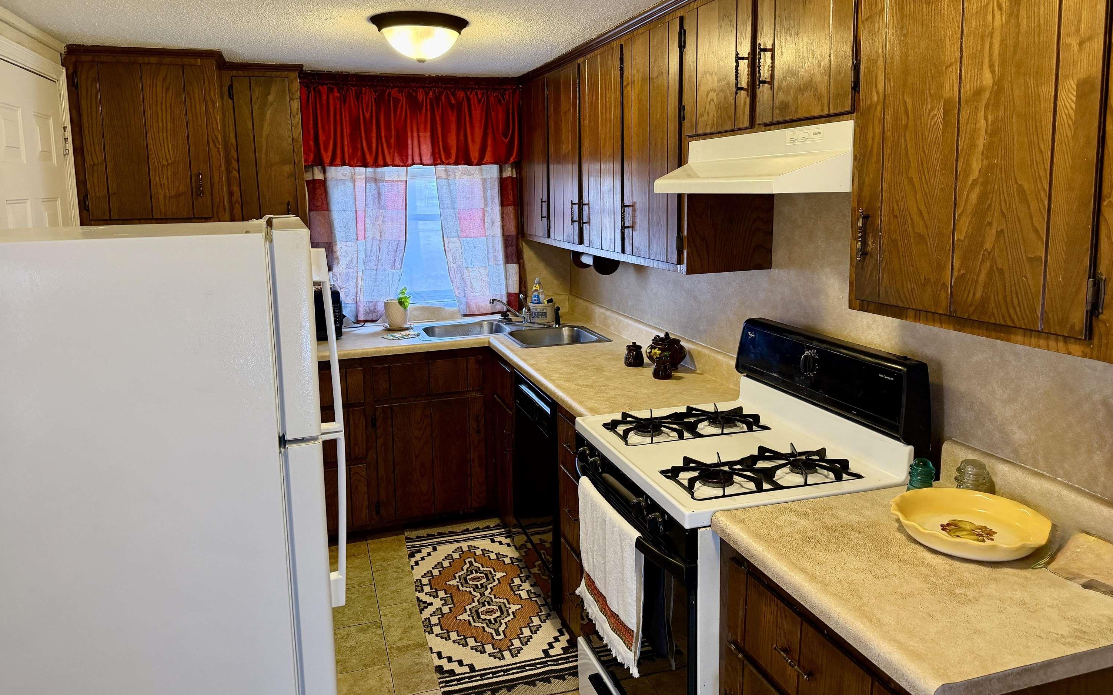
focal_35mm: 26
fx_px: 789
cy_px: 301
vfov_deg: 47.5
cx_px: 561
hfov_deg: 70.4
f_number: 1.78
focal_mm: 6.76
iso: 250
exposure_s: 1/60
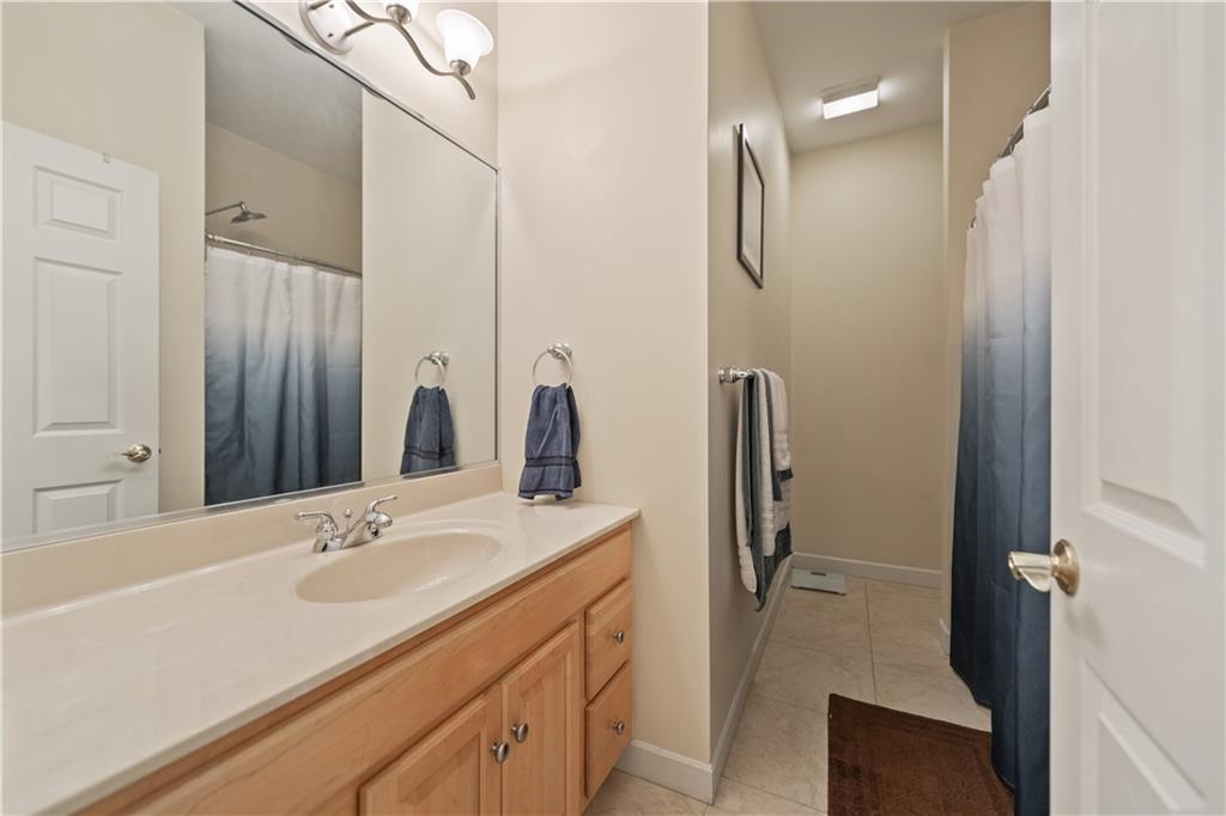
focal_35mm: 14
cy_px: 408
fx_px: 477
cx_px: 613
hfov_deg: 104.3
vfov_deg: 81.2
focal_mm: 14
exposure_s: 1/30
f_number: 2.8
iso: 640
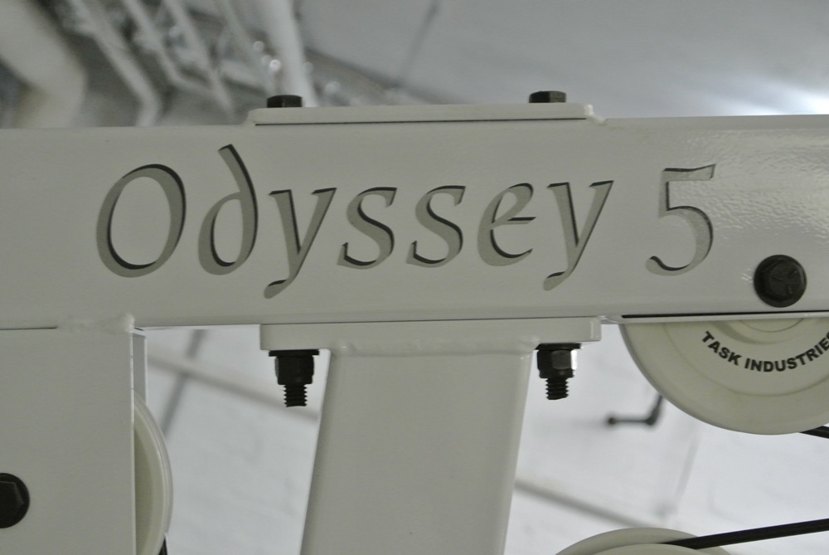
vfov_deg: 16.9
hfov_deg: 25.0
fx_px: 1867
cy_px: 278
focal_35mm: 81
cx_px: 414
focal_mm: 30
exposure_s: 1/30
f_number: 5.6
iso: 1400
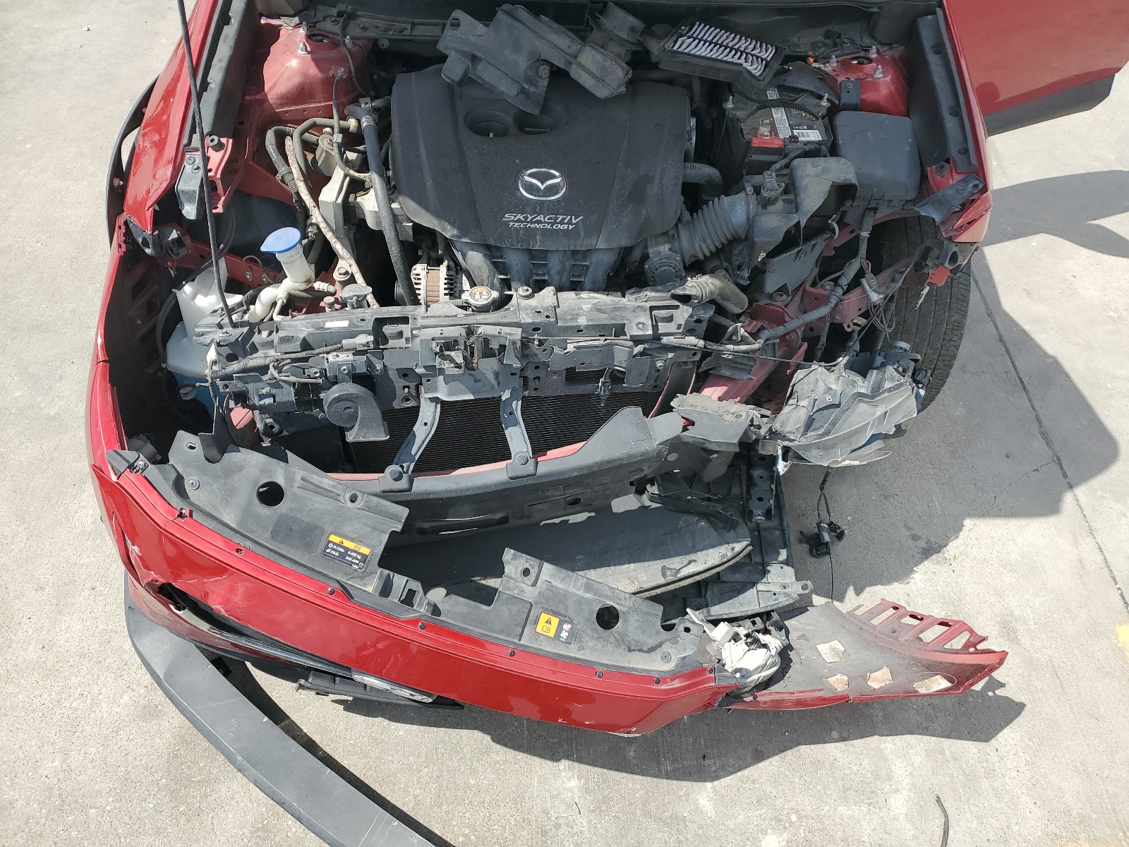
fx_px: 848
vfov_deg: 53.1
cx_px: 564
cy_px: 424
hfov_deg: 67.3
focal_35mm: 26
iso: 50
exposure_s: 1/2000
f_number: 1.5
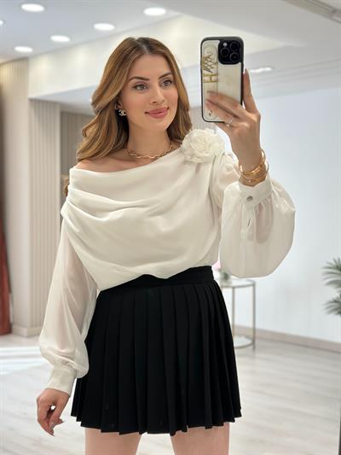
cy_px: 228
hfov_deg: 30.3
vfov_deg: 39.6
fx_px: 630
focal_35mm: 48
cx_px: 170
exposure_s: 1/296
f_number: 1.78
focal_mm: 6.86
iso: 80
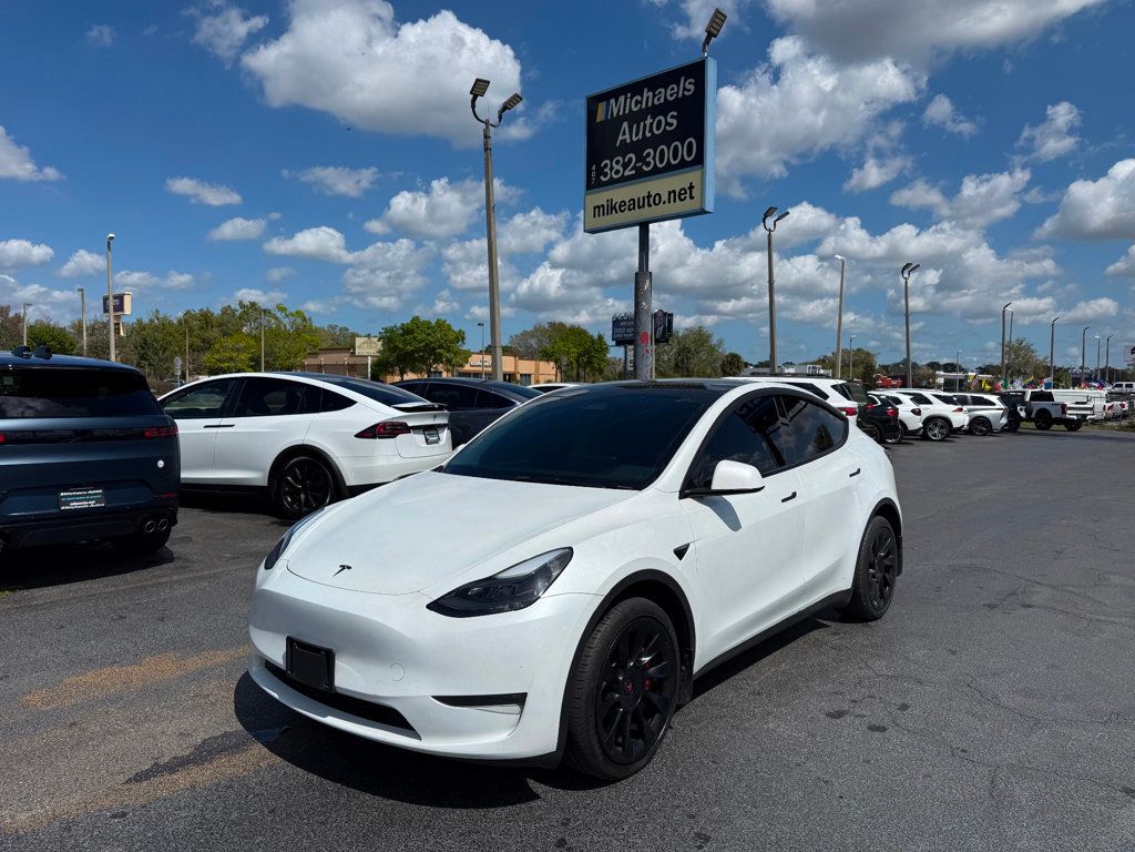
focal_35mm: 24
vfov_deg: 56.8
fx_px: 787
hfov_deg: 71.6
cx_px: 568
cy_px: 426
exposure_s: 1/14286
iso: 80
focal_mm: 6.76
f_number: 1.78
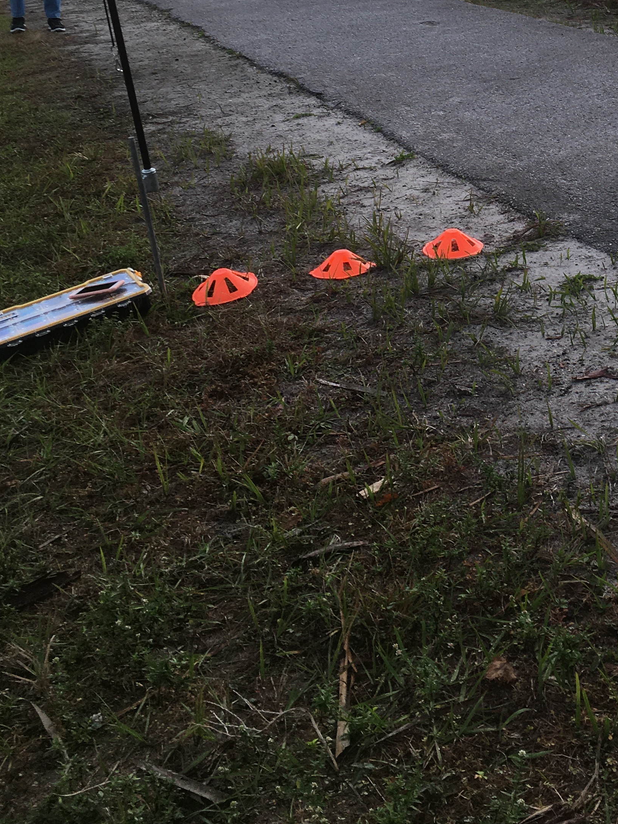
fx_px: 1285
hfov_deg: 26.1
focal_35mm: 54
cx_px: 568
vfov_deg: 34.2
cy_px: 135
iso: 25
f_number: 2.2
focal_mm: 4.15
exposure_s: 1/202
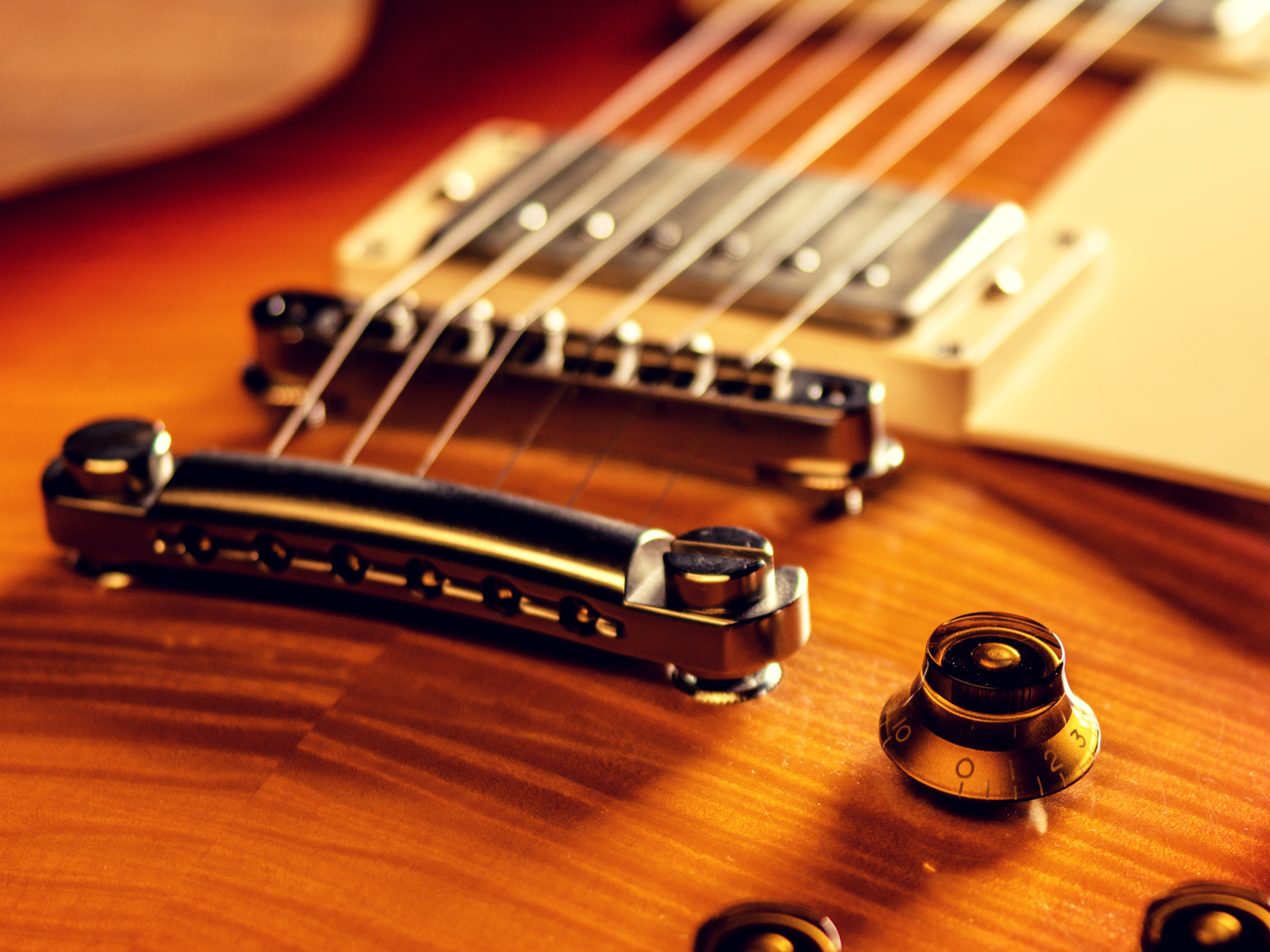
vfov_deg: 8.0
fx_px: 6824
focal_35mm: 186
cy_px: 653
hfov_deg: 10.6
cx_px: 863
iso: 100
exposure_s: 1/125
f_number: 4
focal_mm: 120
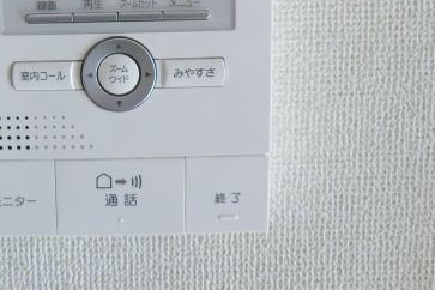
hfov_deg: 42.5
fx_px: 532
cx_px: 86
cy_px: 46
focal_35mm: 44
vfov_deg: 29.6
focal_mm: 4.3
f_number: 3.2
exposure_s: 1/80
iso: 80
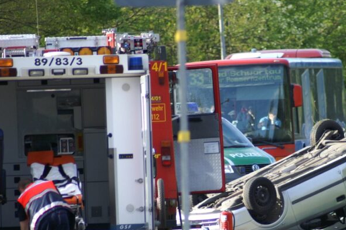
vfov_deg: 1.9
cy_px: 162
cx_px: 268
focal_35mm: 712
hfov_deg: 2.9
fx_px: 6835
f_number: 5.6
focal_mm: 300
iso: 400
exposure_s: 1/500
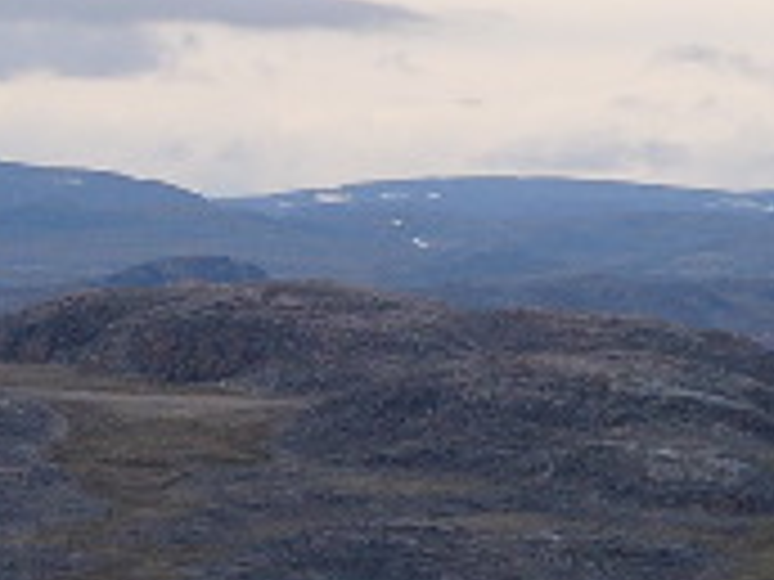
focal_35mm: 545
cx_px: 302
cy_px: 346
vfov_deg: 2.7
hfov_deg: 3.6
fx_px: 12186
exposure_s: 1/250
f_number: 4
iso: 50
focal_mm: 19.5
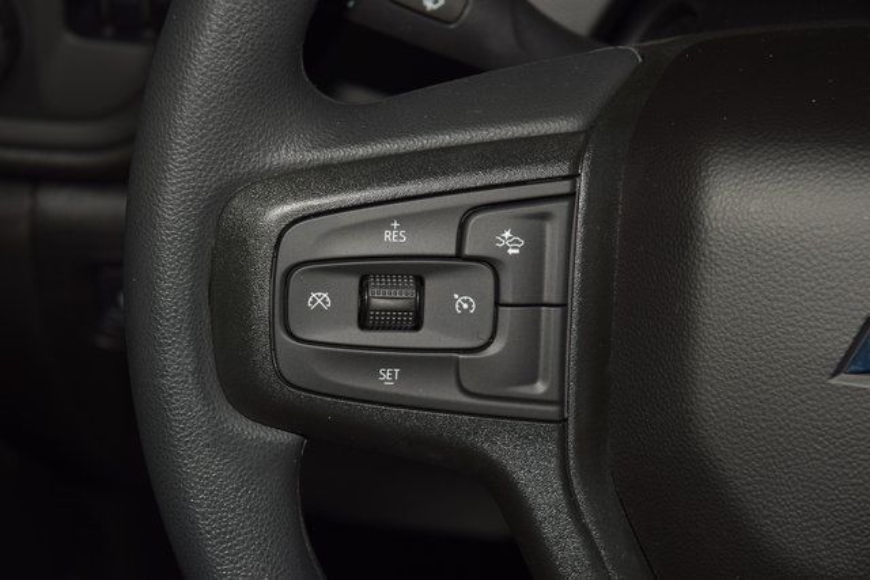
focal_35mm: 105
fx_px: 2538
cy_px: 290
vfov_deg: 13.0
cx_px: 435
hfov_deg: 19.5
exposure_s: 1/125
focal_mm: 70
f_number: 8
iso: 100
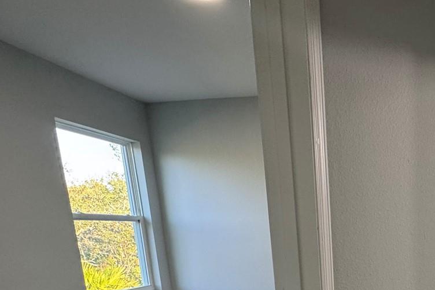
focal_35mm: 31
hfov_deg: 52.8
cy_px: 310
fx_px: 374
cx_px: 393
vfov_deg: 36.6
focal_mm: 2.22
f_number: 2.2
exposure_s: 1/120
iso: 200
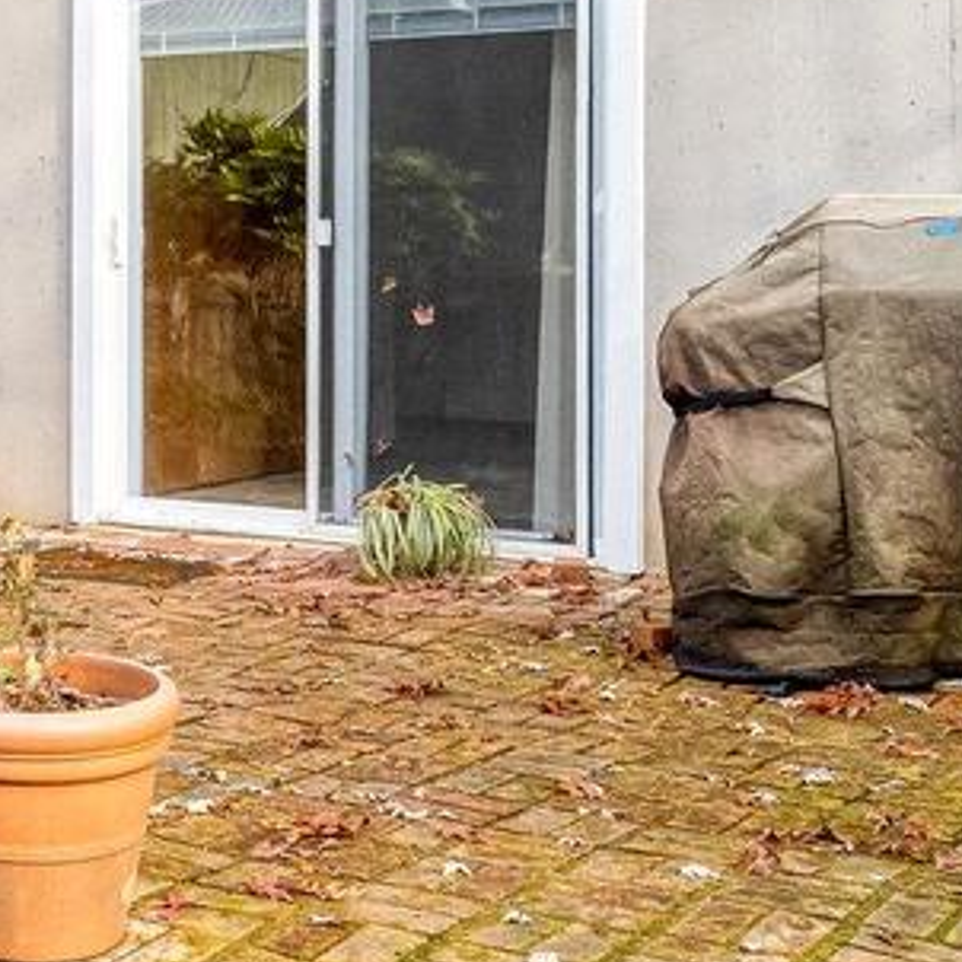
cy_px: 207
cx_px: -217
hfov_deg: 22.8
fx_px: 2169
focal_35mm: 69
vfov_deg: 24.6
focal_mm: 17
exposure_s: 1/160
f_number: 8
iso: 1250
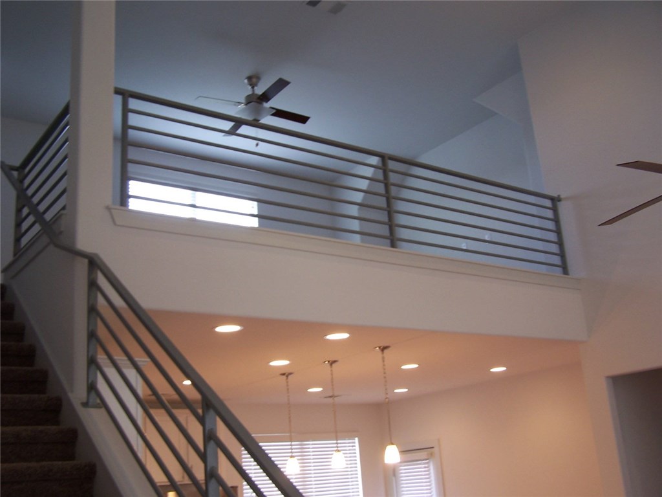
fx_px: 727
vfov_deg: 37.7
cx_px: 331
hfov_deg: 49.0
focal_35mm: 38
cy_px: 248
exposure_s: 1/15
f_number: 2.8
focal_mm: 6.3
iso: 80
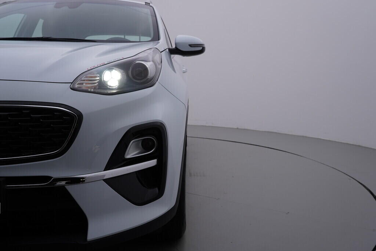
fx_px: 376
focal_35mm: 36
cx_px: 188
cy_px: 126
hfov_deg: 53.1
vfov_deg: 36.9
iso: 125
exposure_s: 1/160
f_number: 5.6
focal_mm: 24
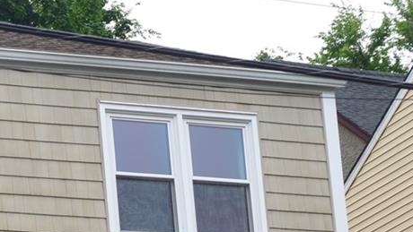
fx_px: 2300
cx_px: -115
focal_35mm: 210
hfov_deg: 10.1
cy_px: 509
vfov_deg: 5.6
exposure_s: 1/250
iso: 400
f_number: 8
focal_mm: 45
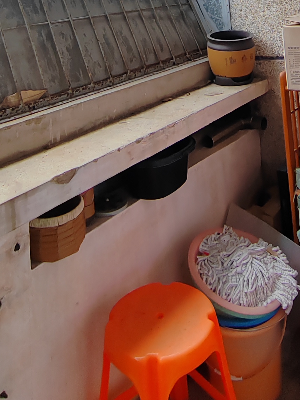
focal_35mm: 39
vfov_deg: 38.9
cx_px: 165
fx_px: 451
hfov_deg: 36.8
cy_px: -46
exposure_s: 1/310
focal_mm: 2.16
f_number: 2.2
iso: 100
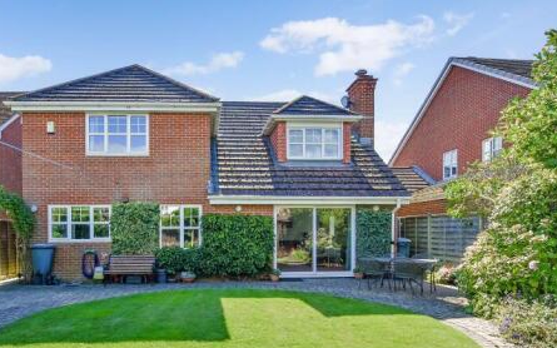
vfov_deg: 53.9
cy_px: 271
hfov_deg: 81.9
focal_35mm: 21
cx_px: 242
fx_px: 319
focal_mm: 14
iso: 400
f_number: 9
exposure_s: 1/640
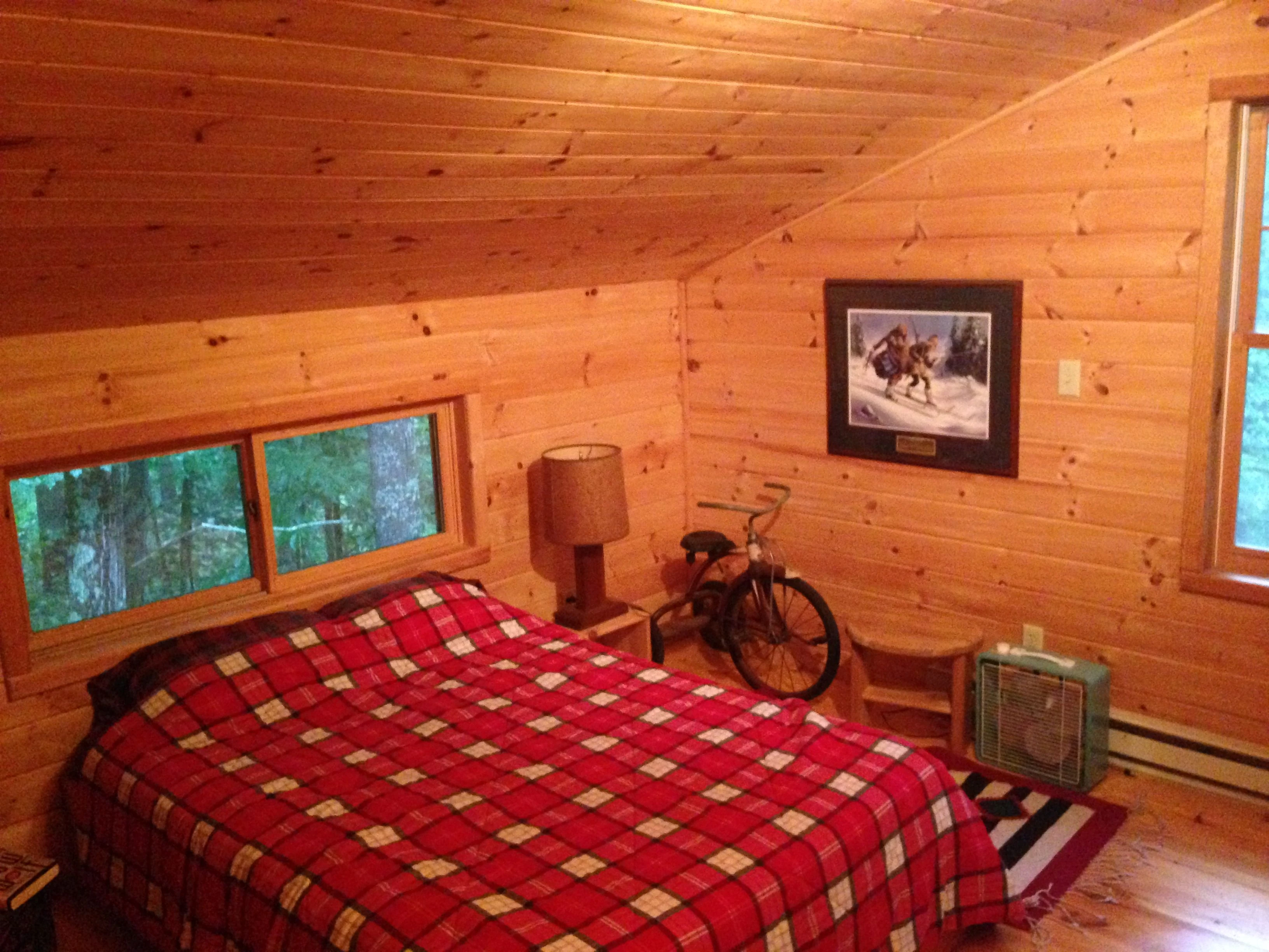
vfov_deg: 42.9
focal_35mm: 33
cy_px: 476
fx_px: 1210
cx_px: 634
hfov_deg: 55.4
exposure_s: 1/15
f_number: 2.4
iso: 800
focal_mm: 4.12
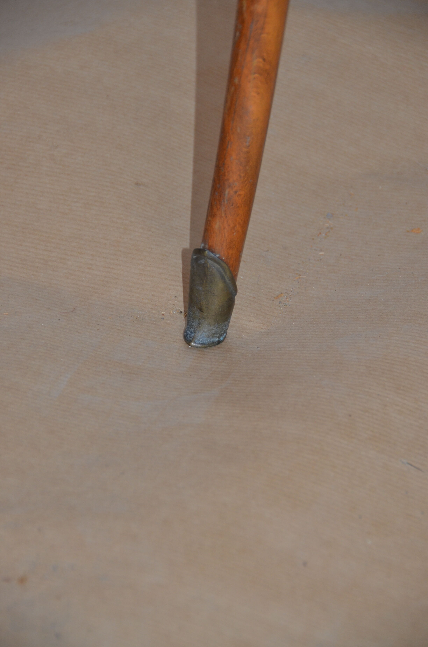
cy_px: 324
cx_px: 214
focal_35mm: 158
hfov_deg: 8.7
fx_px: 2821
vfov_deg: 13.1
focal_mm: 105
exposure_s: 1/60
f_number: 5.3
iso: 400
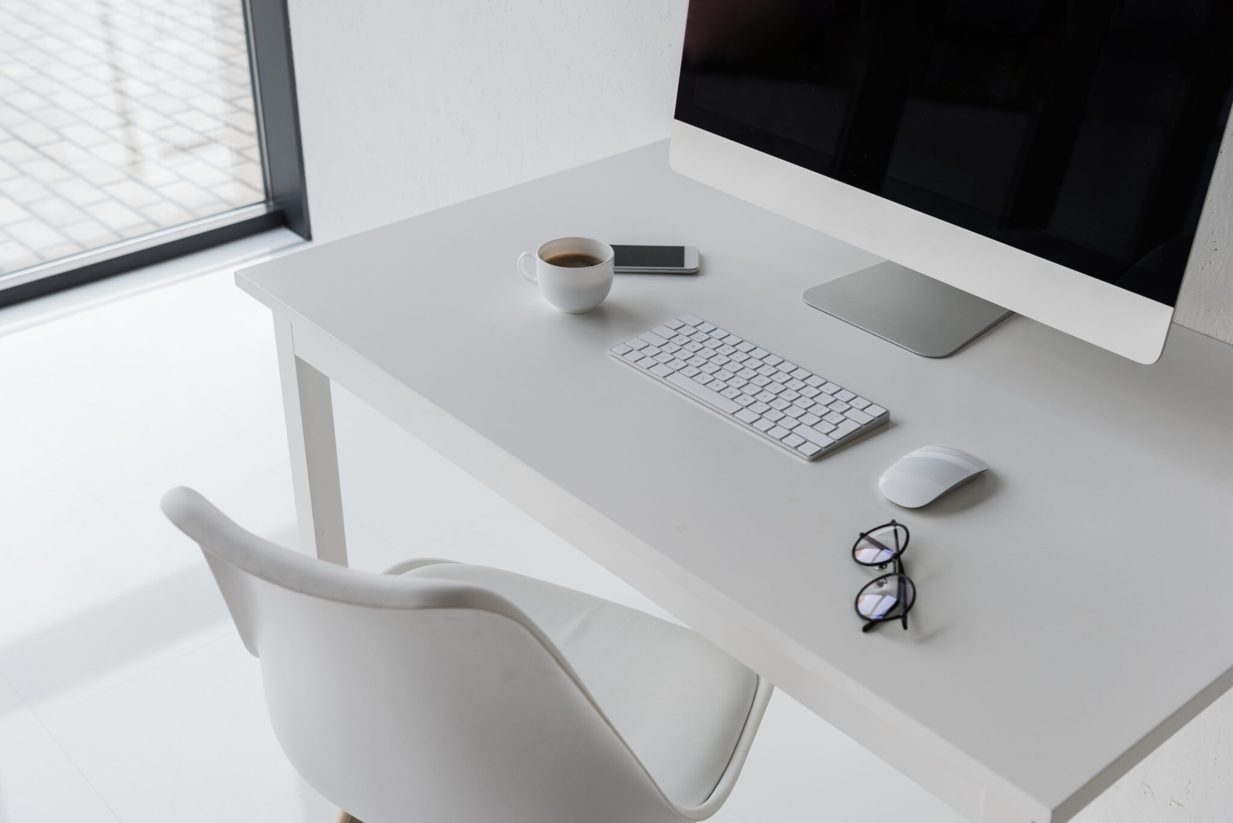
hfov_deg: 43.6
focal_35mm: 45
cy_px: 412
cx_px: 616
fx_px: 1542
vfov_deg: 29.9
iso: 250
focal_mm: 45
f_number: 5.6
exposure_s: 1/100
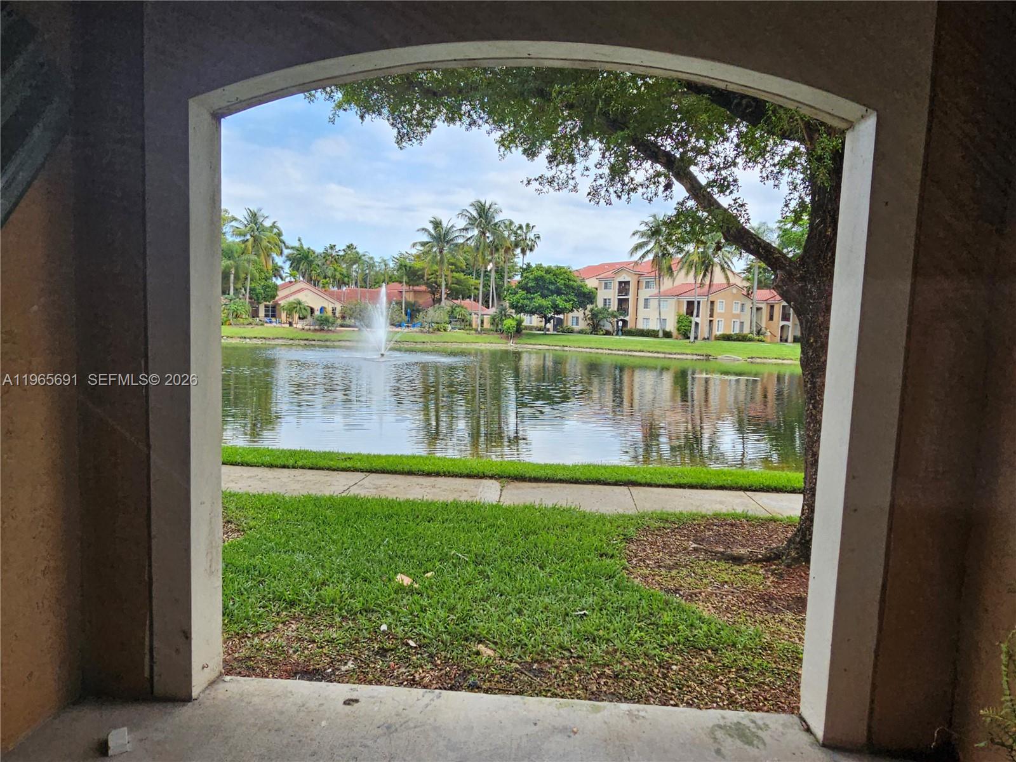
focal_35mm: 13
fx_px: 382
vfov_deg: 89.9
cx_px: 508
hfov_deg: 106.2
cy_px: 381
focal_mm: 2.2
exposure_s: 1/738
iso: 50
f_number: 2.2
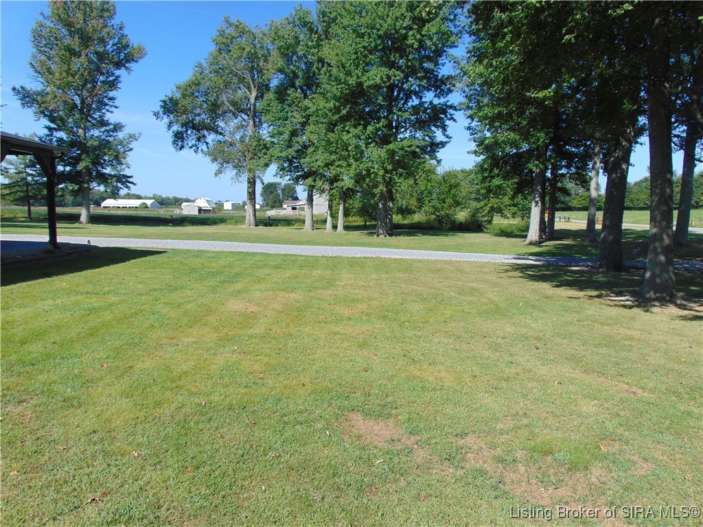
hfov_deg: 69.4
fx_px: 508
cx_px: 352
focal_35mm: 25
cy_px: 264
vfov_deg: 54.9
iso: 80
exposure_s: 1/200
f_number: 7.7
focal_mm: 4.5
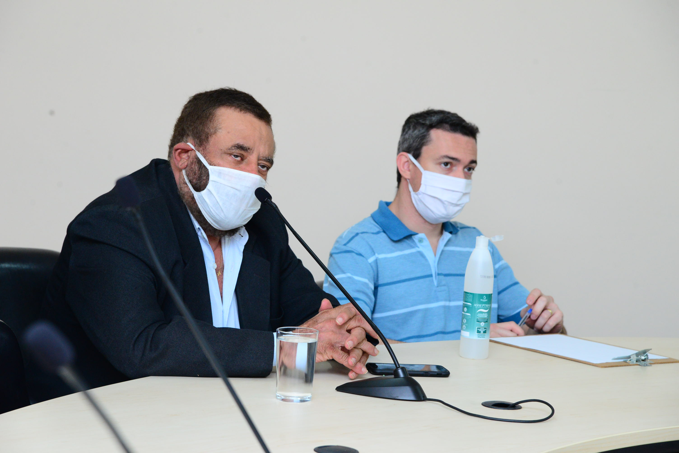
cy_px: 226
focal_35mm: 120
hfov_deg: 17.1
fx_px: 2264
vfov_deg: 11.4
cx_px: 340
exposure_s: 1/125
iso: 2500
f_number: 7.1
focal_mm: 120
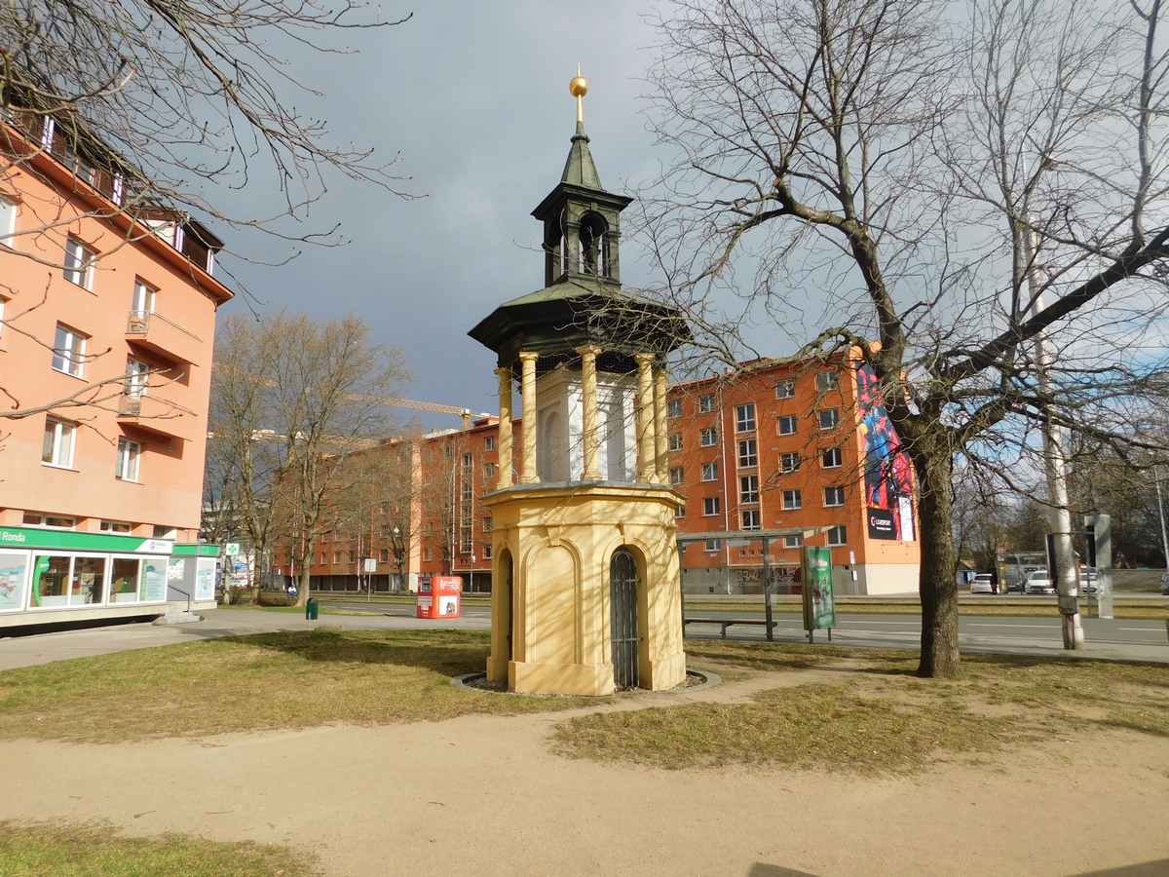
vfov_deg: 58.9
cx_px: 584
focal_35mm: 23
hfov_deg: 73.9
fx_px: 777
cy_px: 438
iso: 125
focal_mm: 4
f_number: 6
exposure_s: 1/500
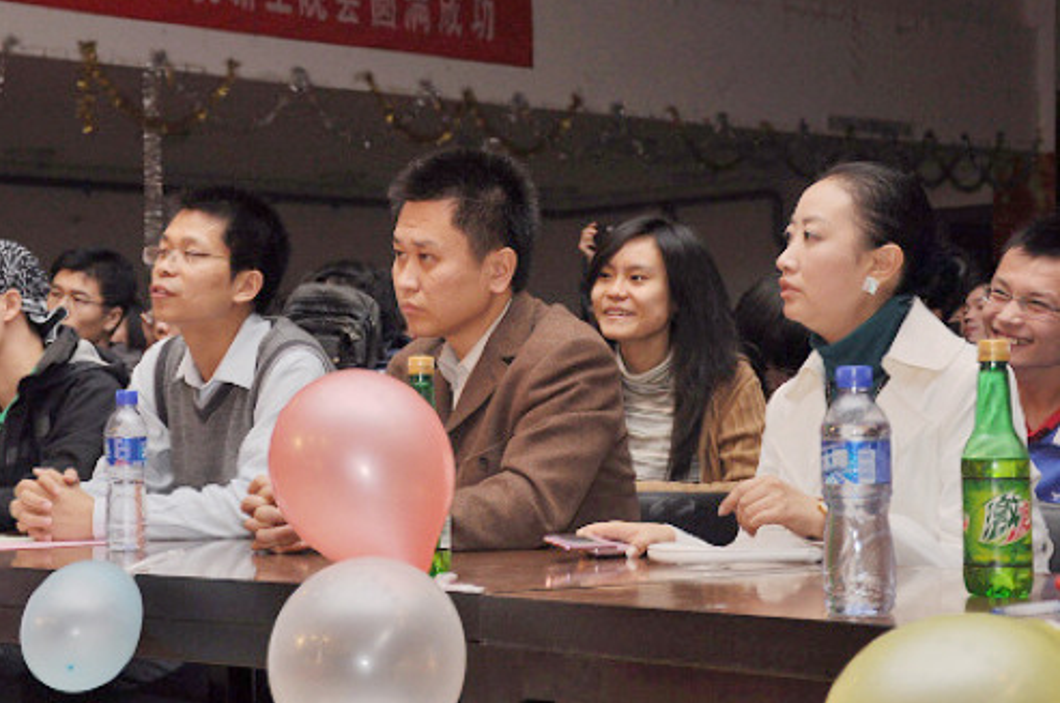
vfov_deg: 15.5
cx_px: 374
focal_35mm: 88
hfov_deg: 23.2
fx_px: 2577
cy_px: 369
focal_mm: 45
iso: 400
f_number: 4.8
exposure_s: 1/60
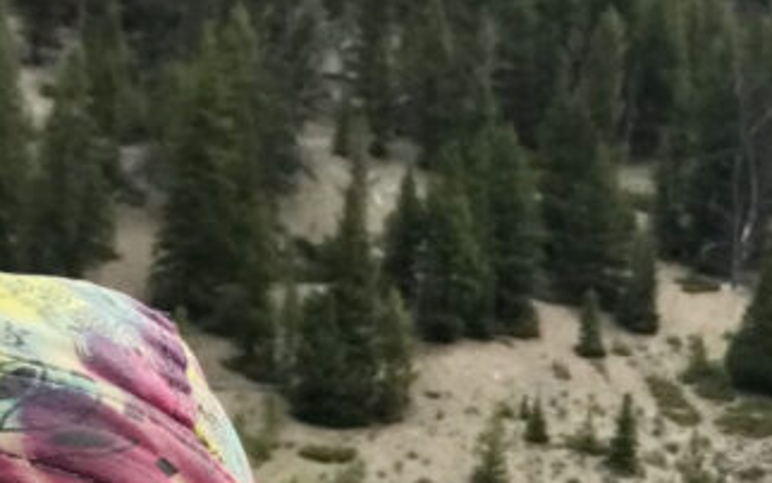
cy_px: 823
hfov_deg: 16.0
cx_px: 915
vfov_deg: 9.9
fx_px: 2651
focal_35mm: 126
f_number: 2.2
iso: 25
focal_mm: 2.87
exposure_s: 1/621
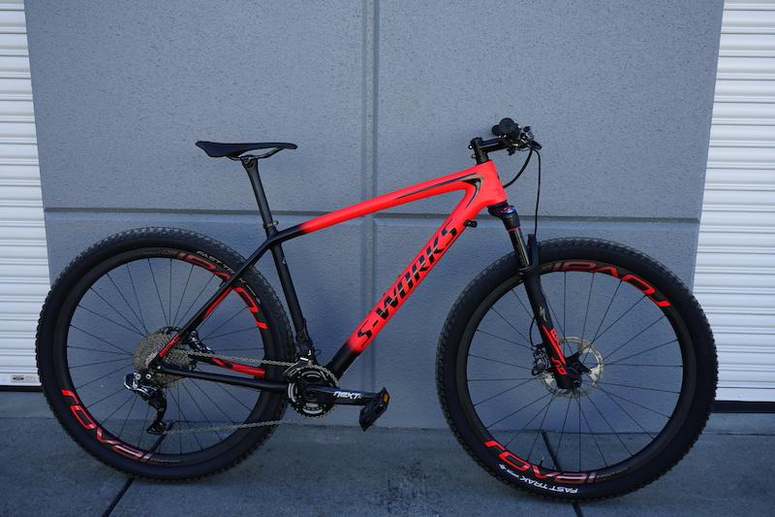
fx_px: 667
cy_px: 258
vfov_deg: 42.3
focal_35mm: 31
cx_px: 388
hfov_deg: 60.3
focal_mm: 31
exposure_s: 1/80
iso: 100
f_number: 7.1
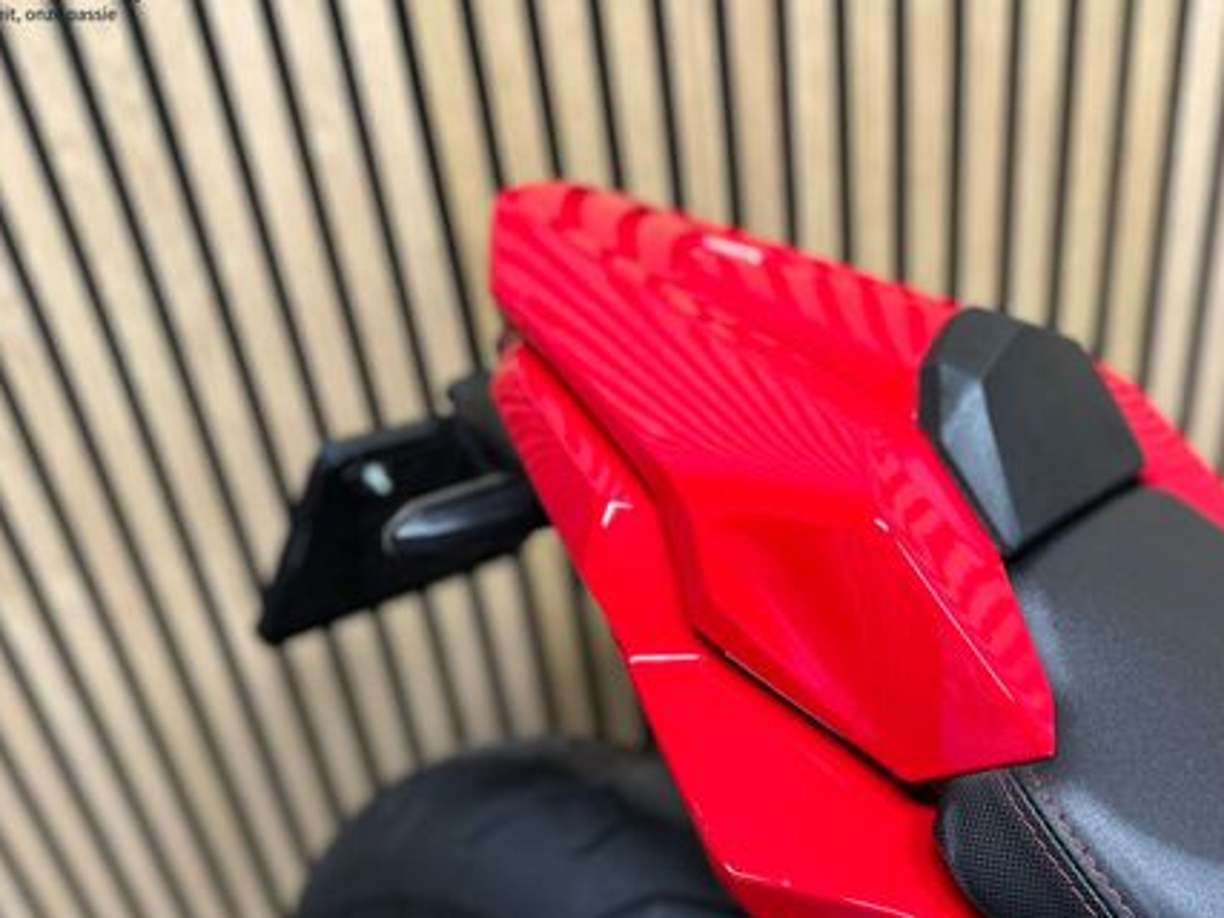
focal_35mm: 36
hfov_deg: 51.0
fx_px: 1273
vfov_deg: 39.6
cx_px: 748
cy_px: 522
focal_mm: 6.86
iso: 200
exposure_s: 1/50
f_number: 1.78
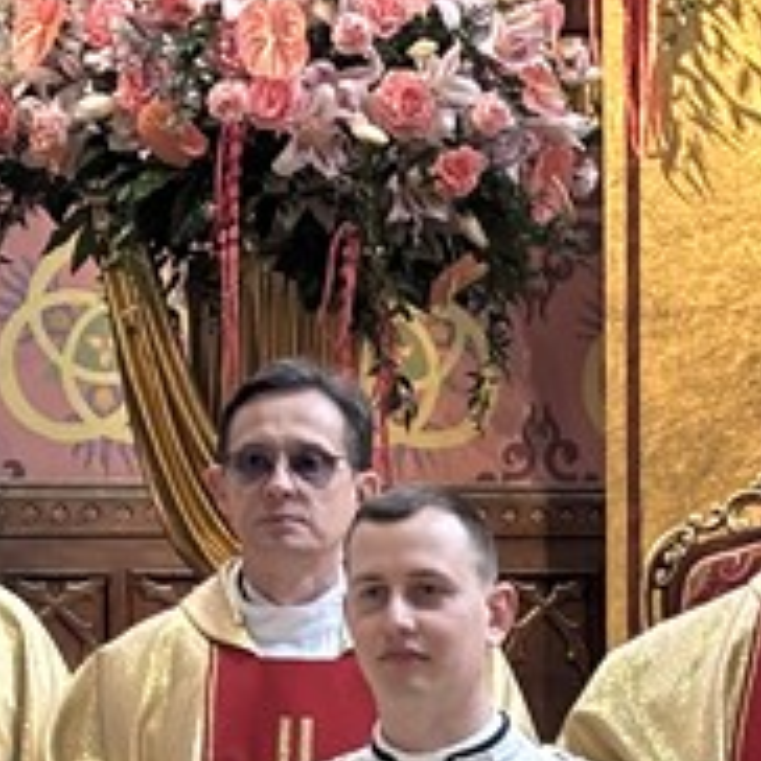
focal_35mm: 211
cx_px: 1177
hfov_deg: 8.1
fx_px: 5248
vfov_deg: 8.2
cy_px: 978
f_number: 1.6
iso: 125
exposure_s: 1/50
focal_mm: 5.96
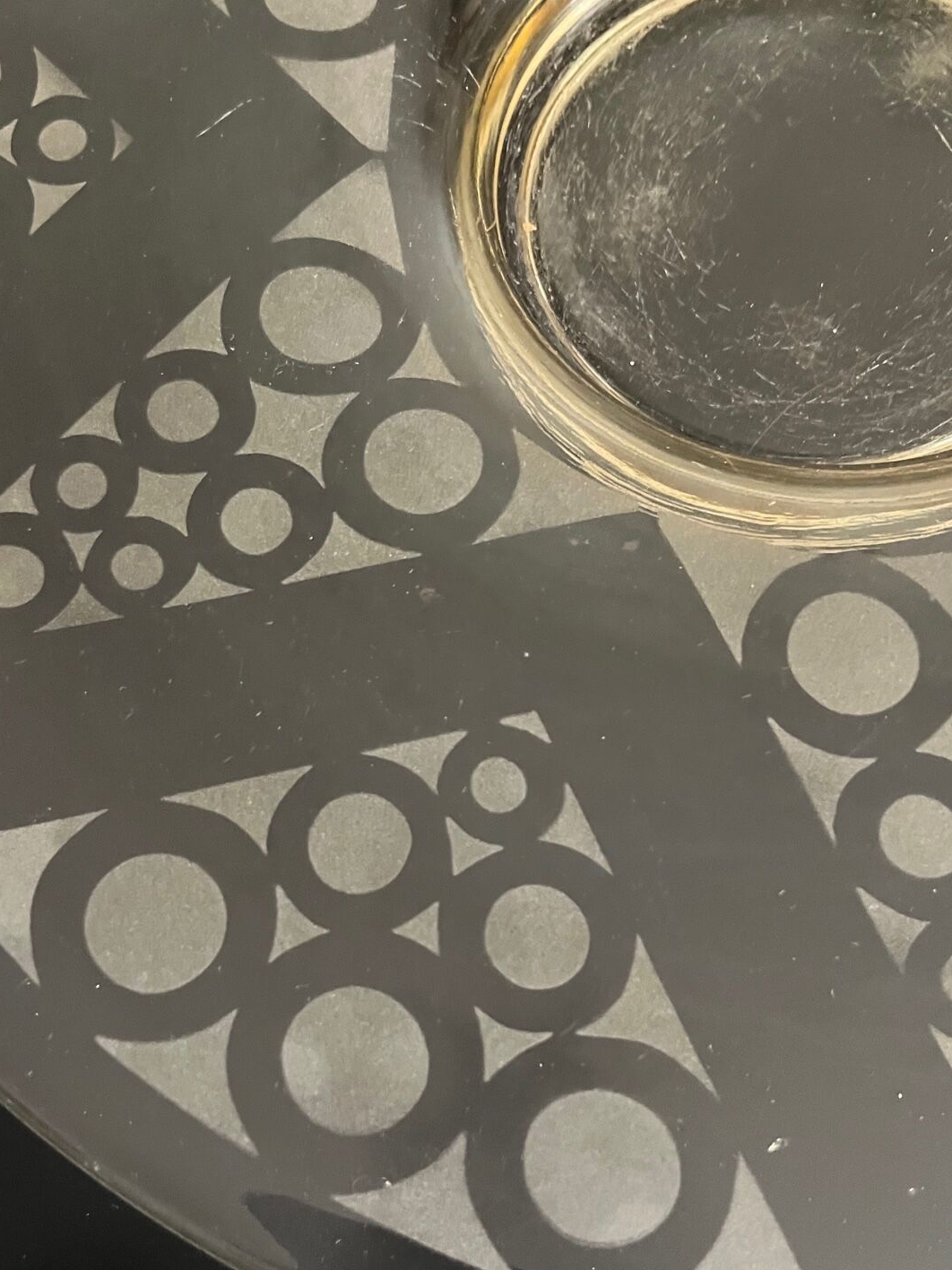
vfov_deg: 50.1
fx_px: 1357
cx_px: 386
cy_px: 675
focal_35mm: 37
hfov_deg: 38.5
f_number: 1.6
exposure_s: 1/30
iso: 640
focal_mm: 5.1
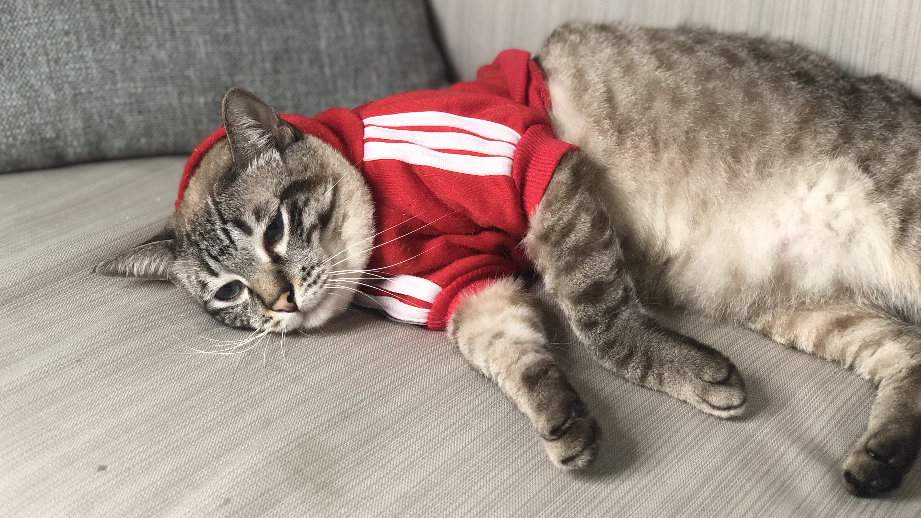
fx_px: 1392
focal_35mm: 57
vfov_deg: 21.1
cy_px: 235
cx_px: 460
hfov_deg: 36.6
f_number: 2.4
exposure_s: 1/33
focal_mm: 6
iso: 125
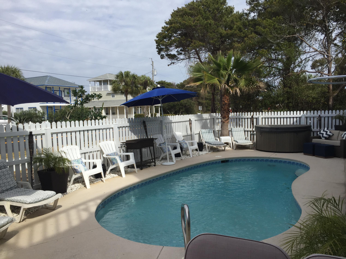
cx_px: 173
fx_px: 290
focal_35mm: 29
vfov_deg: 48.2
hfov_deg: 61.7
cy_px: 130
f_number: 2.2
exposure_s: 1/3049
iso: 32
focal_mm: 4.15
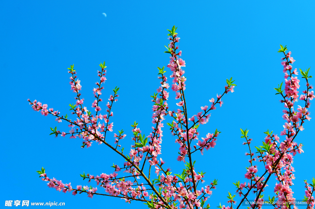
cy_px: 104
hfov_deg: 33.4
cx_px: 158
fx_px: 525
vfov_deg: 22.6
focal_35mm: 60
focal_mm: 40
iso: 200
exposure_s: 1/100
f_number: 9
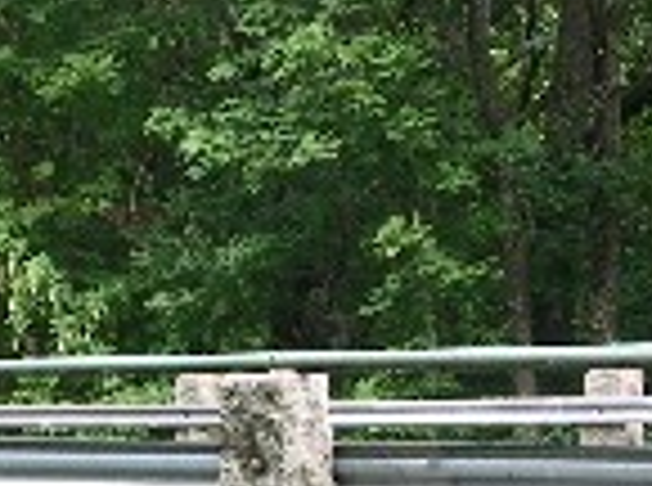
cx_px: -20
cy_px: 522
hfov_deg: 13.7
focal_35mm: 142
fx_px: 2668
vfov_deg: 10.3
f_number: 4
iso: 50
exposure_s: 1/26.7
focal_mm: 8.9
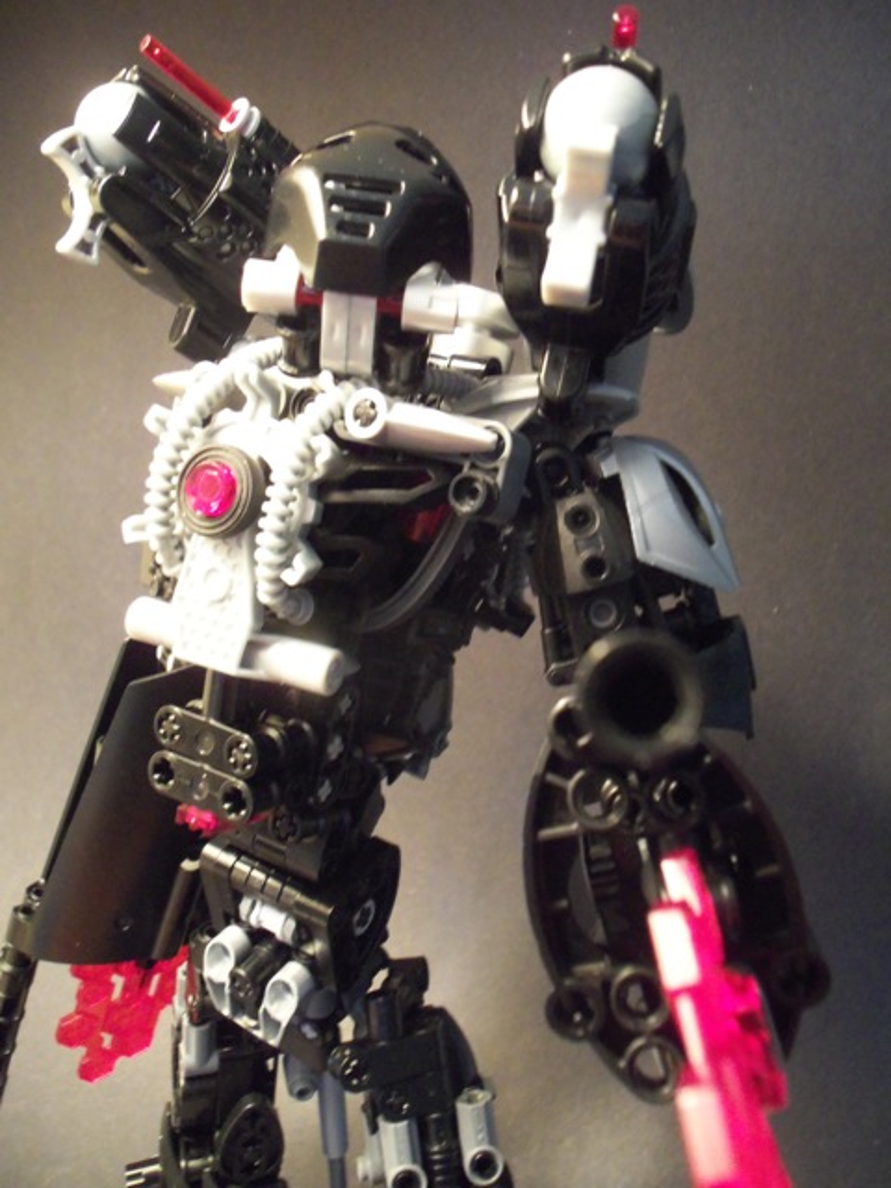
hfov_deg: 48.2
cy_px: 594
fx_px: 995
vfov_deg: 61.7
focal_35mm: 29
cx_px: 446
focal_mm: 5.2
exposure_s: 1/25
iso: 400
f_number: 3.4
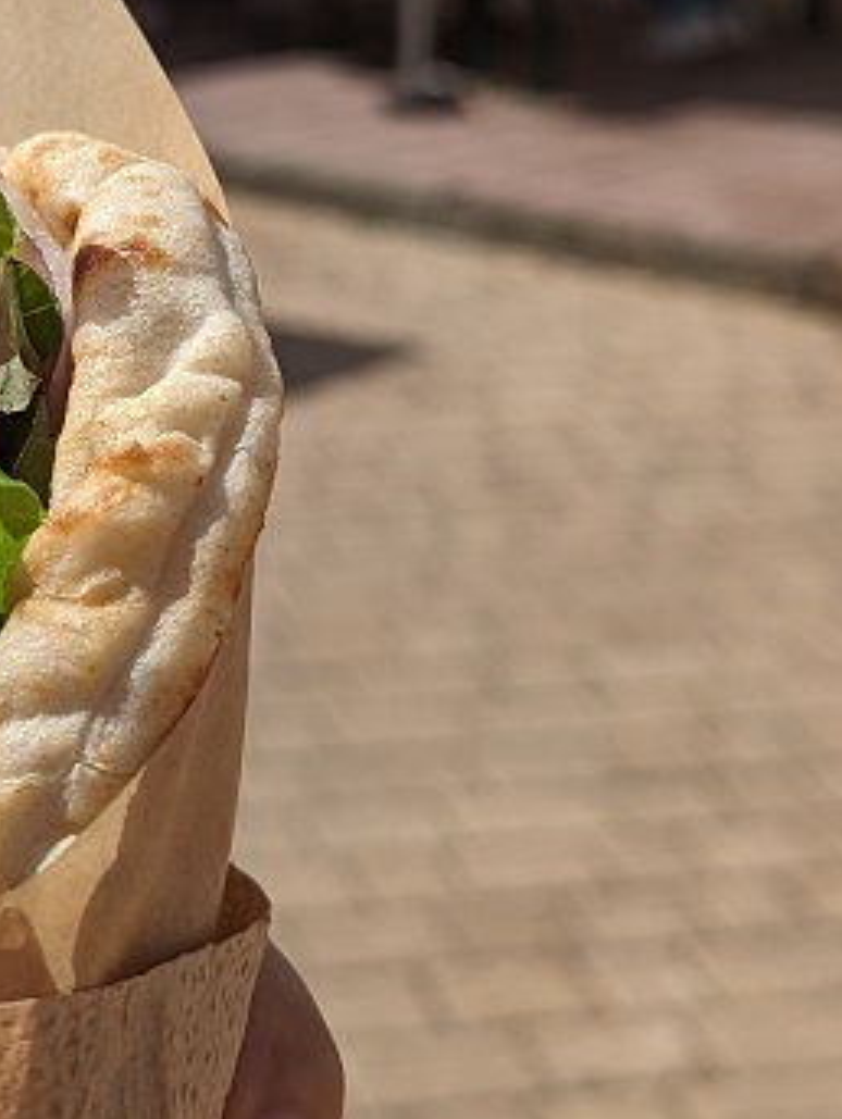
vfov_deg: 23.1
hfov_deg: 17.3
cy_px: 326
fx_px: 2719
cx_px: 83
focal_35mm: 84
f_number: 1.85
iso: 43
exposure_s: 1/4049
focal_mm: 6.81
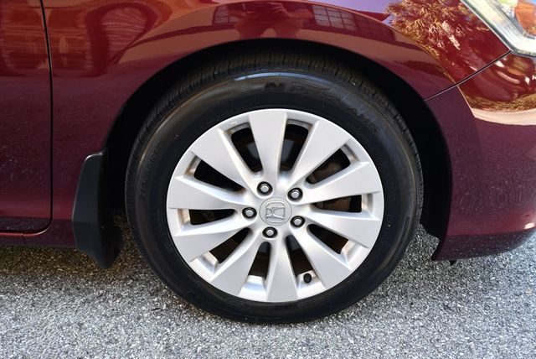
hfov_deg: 53.1
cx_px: 268
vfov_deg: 36.9
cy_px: 180
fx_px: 536
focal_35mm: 36
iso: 450
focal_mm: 18
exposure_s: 1/250
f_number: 3.5
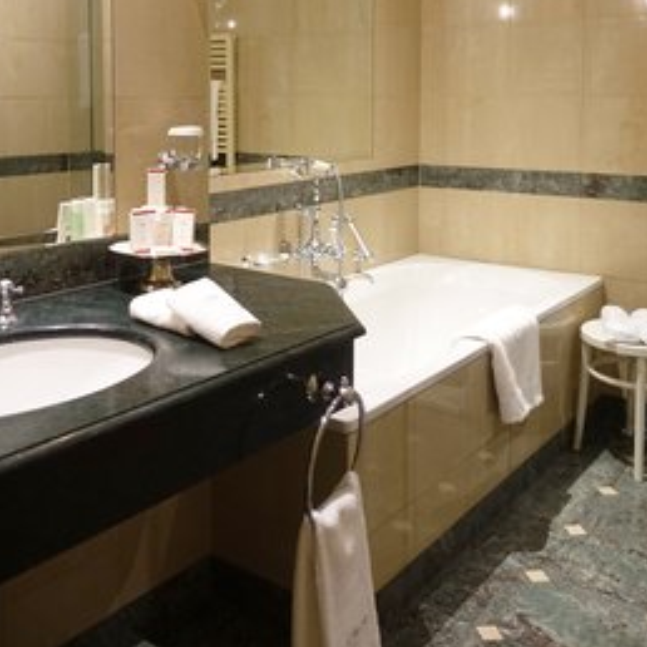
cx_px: 258
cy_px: 148
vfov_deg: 42.3
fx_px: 804
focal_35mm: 38
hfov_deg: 43.6
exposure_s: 1/30
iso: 320
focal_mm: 8.8
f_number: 1.8
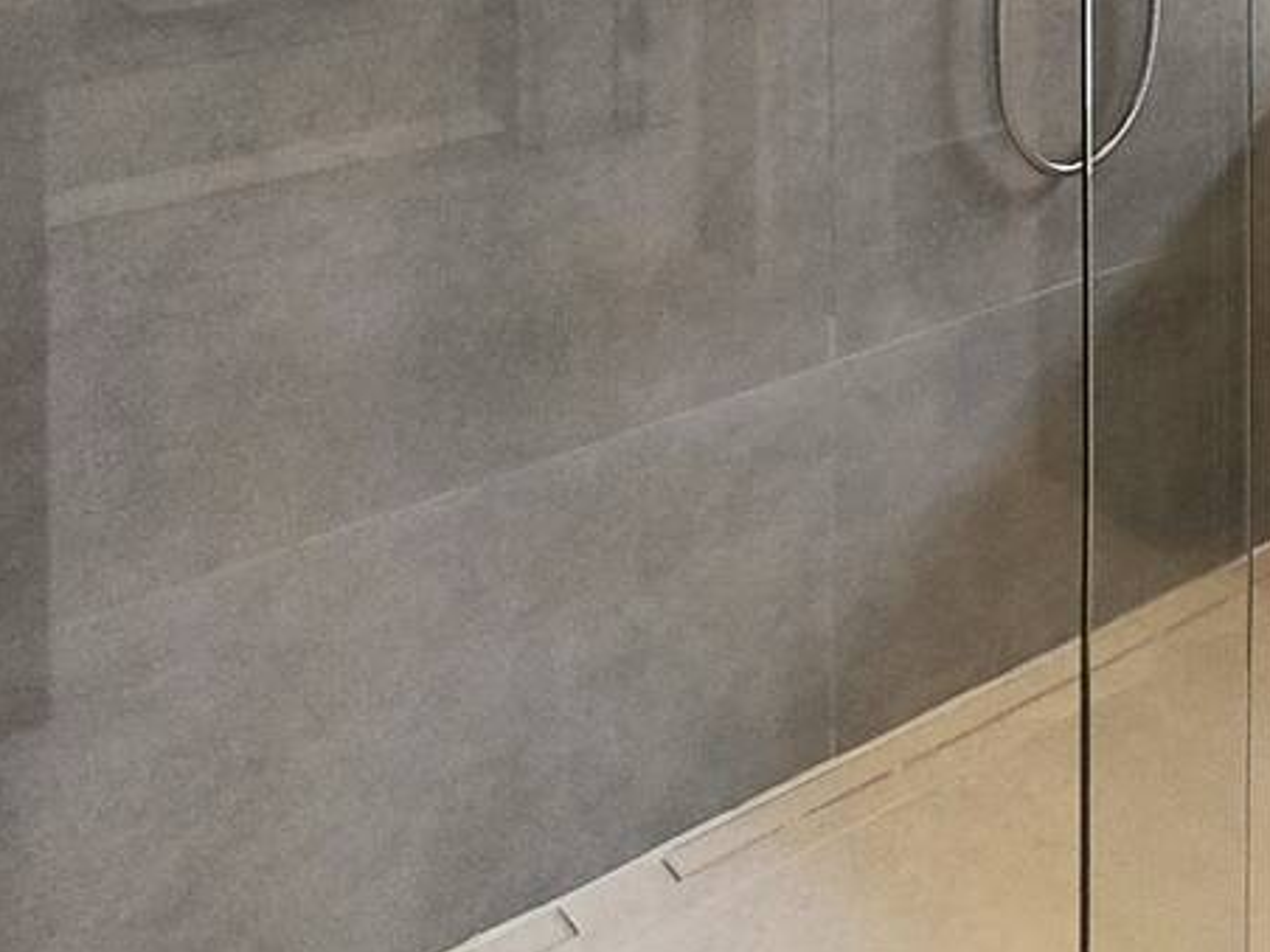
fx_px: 1871
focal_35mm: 51
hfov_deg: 28.8
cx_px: 1742
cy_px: -441
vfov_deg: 23.4
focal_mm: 1.65
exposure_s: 1/60
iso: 80
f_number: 2.2
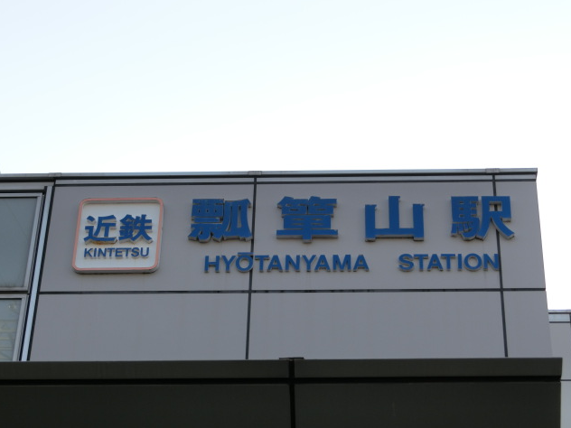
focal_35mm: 81
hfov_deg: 24.1
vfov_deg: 18.2
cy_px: 214
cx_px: 286
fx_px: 1336
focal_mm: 14.3
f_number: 5.4
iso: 80
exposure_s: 1/125
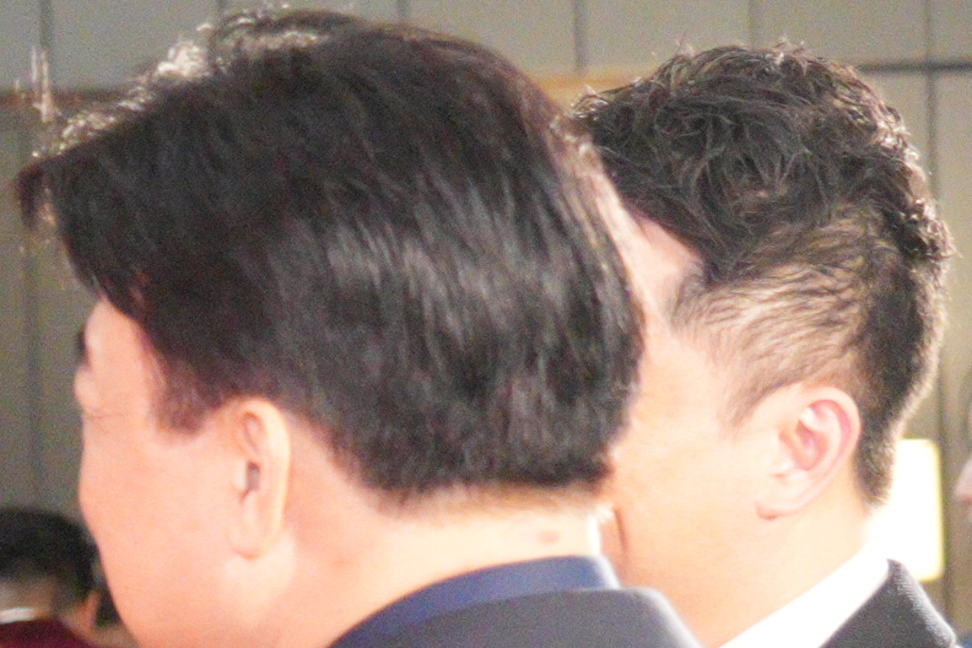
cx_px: -694
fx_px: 8045
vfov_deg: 4.6
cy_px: 867
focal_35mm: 298
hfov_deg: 6.8
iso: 8000
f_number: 4
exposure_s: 1/200
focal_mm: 49
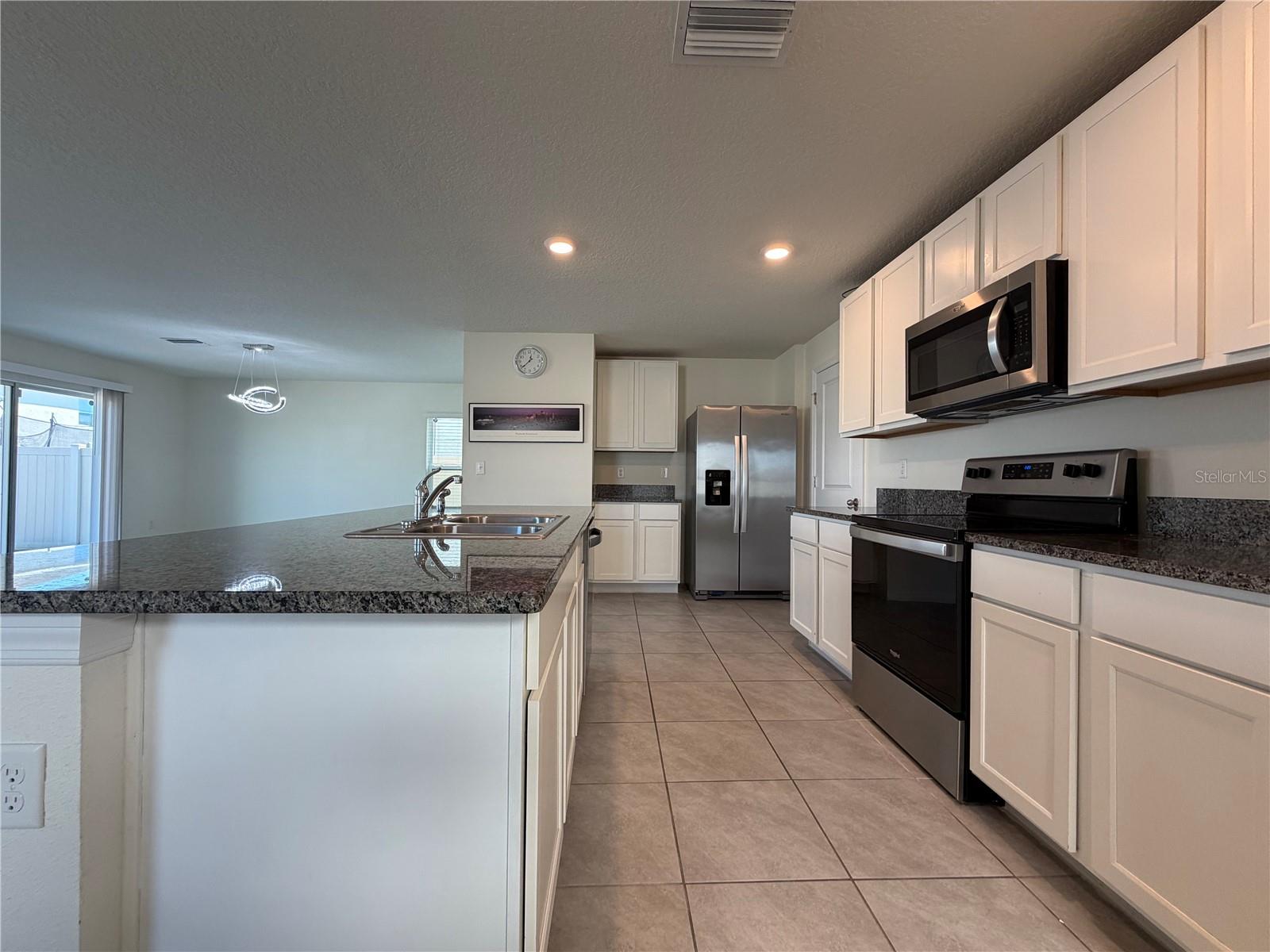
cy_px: 476
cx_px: 635
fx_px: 514
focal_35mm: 14
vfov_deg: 85.7
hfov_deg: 102.1
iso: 160
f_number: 2.2
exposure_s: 1/120
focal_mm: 2.22
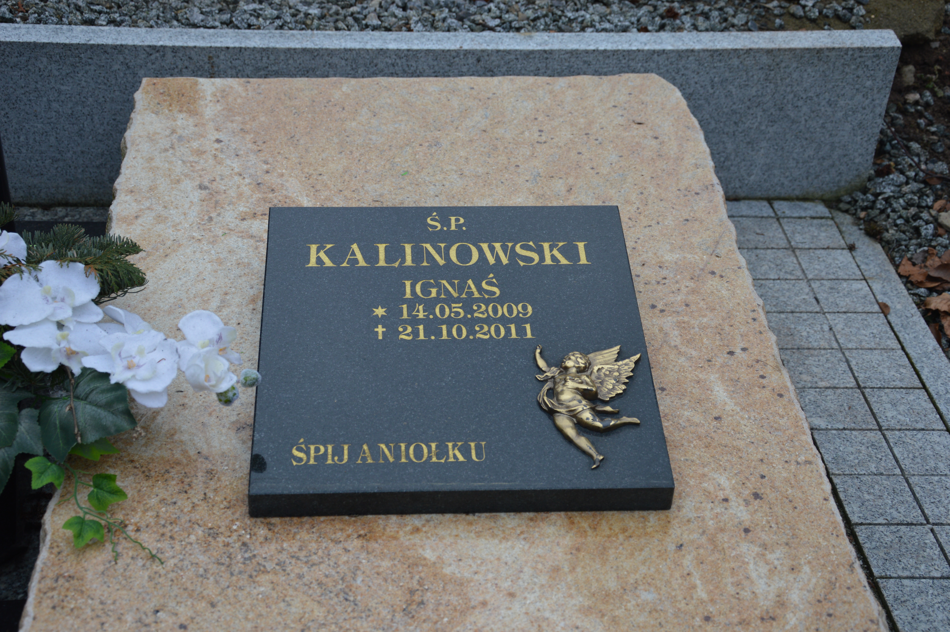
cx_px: 475
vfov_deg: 22.6
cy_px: 316
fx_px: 1582
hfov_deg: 33.4
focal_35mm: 60
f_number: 5.6
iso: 160
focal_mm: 40
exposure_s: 1/125
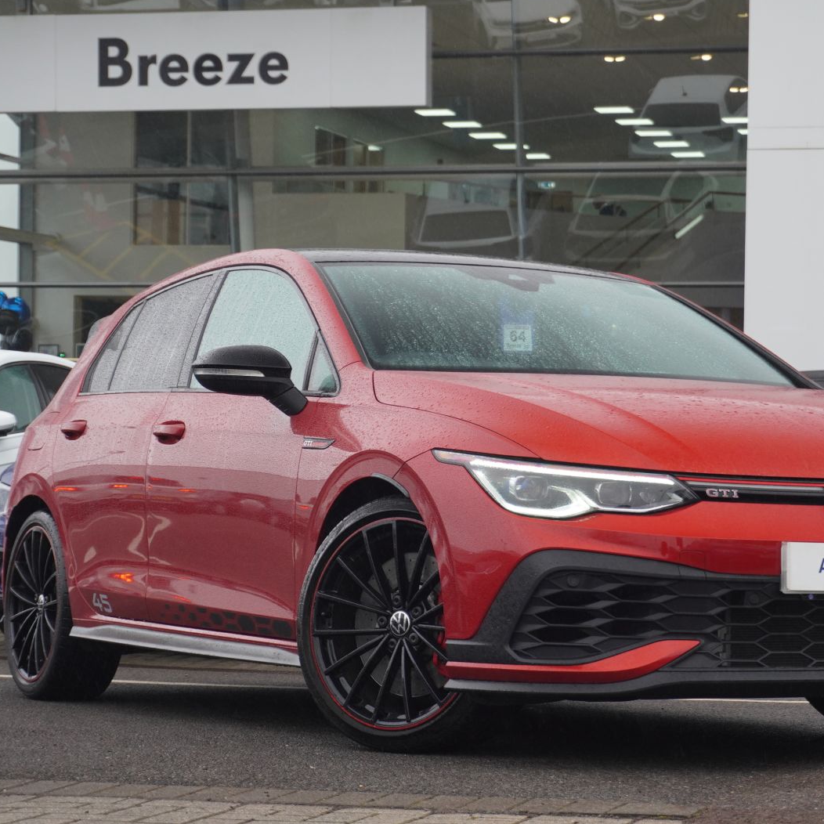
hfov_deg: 18.7
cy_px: 408
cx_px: 516
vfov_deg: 18.7
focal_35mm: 93
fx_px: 2505
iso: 500
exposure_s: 1/160
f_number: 5.6
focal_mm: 48
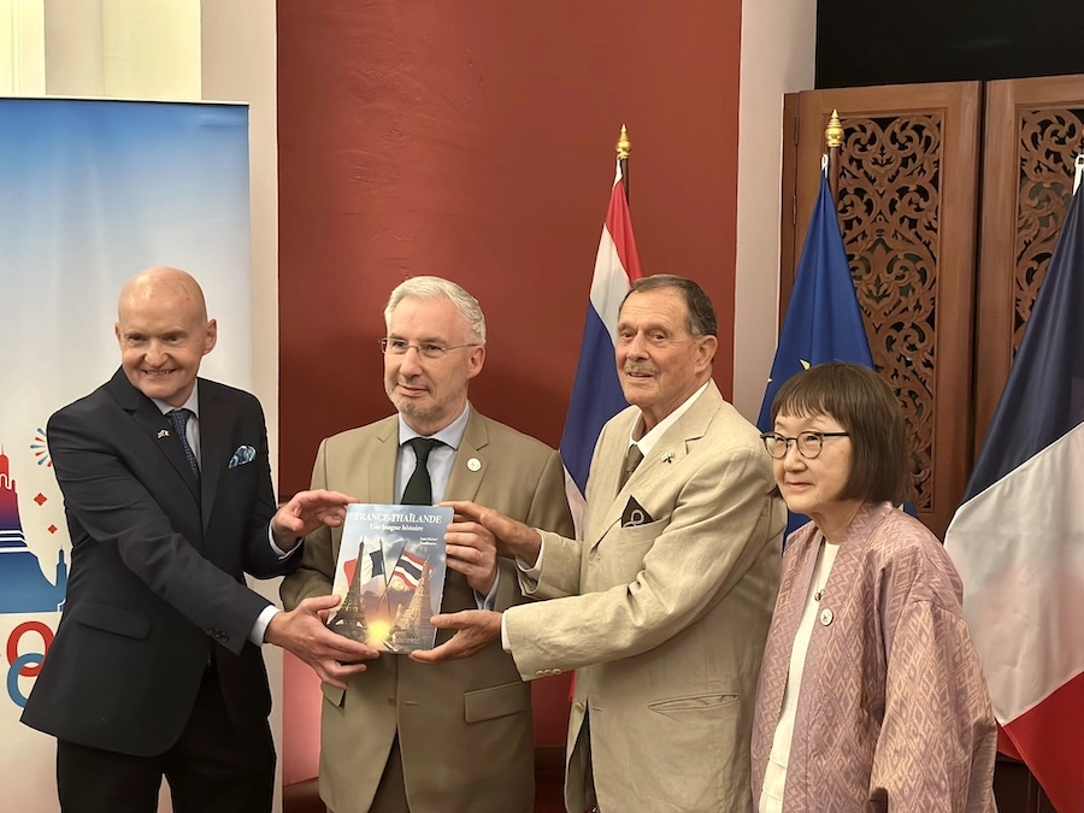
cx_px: 542
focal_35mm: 48
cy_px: 406
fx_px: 1503
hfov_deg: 39.7
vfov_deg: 30.3
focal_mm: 6.86
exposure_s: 1/33
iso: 640
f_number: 1.78
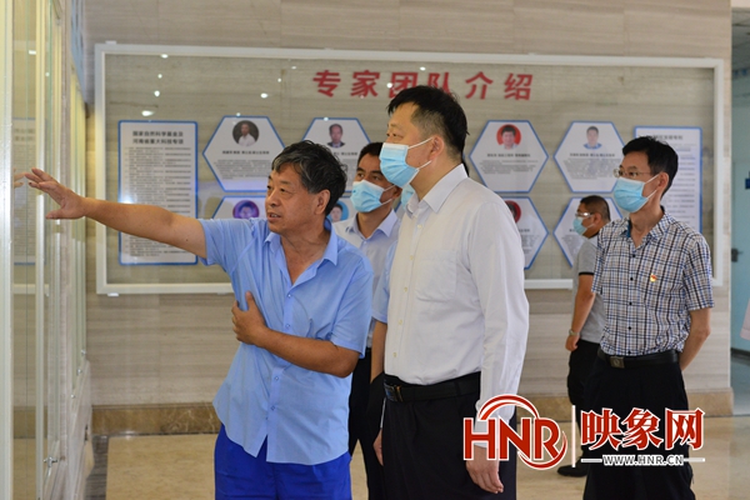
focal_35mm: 60
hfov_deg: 33.4
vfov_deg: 22.6
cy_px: 250
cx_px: 375
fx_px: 1250
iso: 3200
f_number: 5.6
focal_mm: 60
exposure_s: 1/320
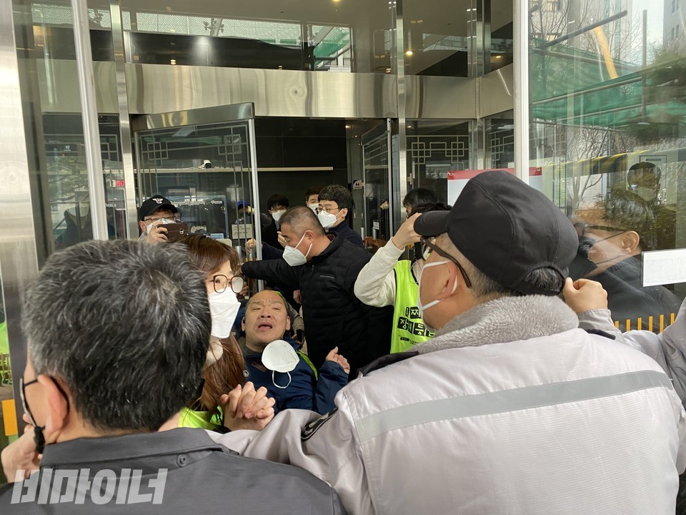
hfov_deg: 67.3
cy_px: 258
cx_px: 343
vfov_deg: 53.1
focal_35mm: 26
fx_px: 515
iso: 125
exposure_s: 1/60
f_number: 1.8
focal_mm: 4.25
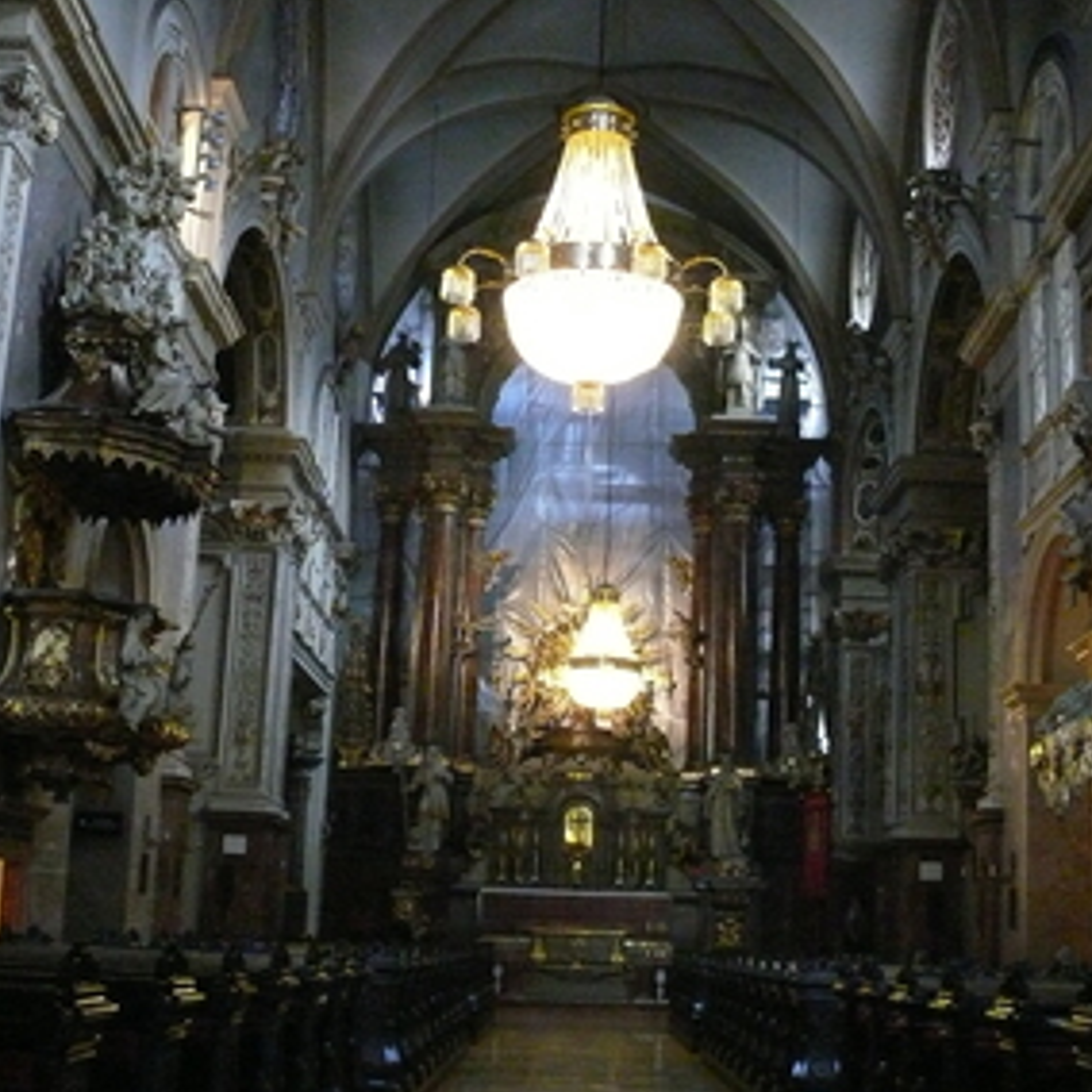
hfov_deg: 34.6
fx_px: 1749
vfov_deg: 34.7
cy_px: 523
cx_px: 604
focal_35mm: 49
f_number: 2.8
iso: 800
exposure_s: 1/15
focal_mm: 7.4
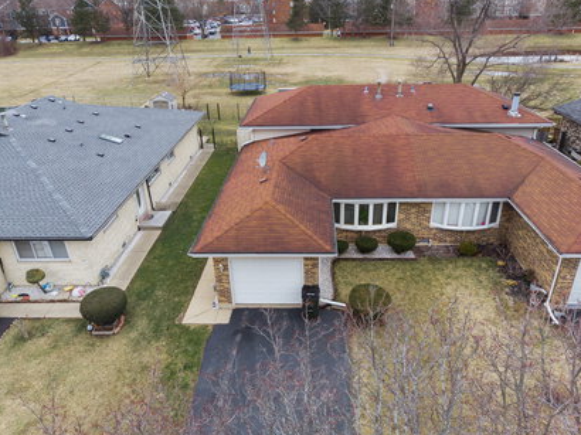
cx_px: 300
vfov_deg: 54.8
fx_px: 419
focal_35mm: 25
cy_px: 222
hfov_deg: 69.4
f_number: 2.8
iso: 160
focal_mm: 4.5
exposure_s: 1/30
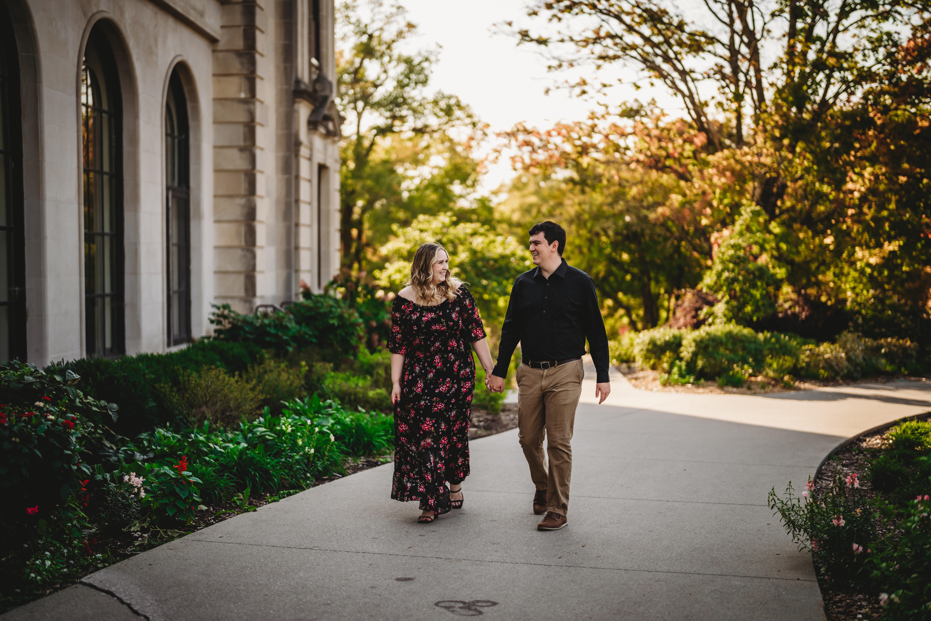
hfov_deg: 39.6
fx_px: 1293
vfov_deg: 27.0
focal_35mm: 50
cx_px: 466
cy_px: 310
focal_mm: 50
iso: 100
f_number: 1.2
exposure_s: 1/2000
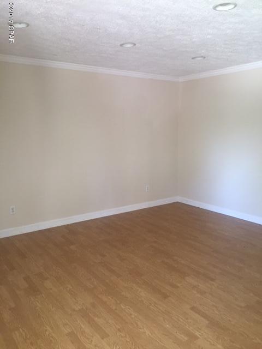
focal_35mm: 29
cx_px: 131
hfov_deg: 48.2
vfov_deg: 61.7
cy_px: 174
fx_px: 293
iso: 100
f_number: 2.2
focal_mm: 4.15
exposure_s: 1/30
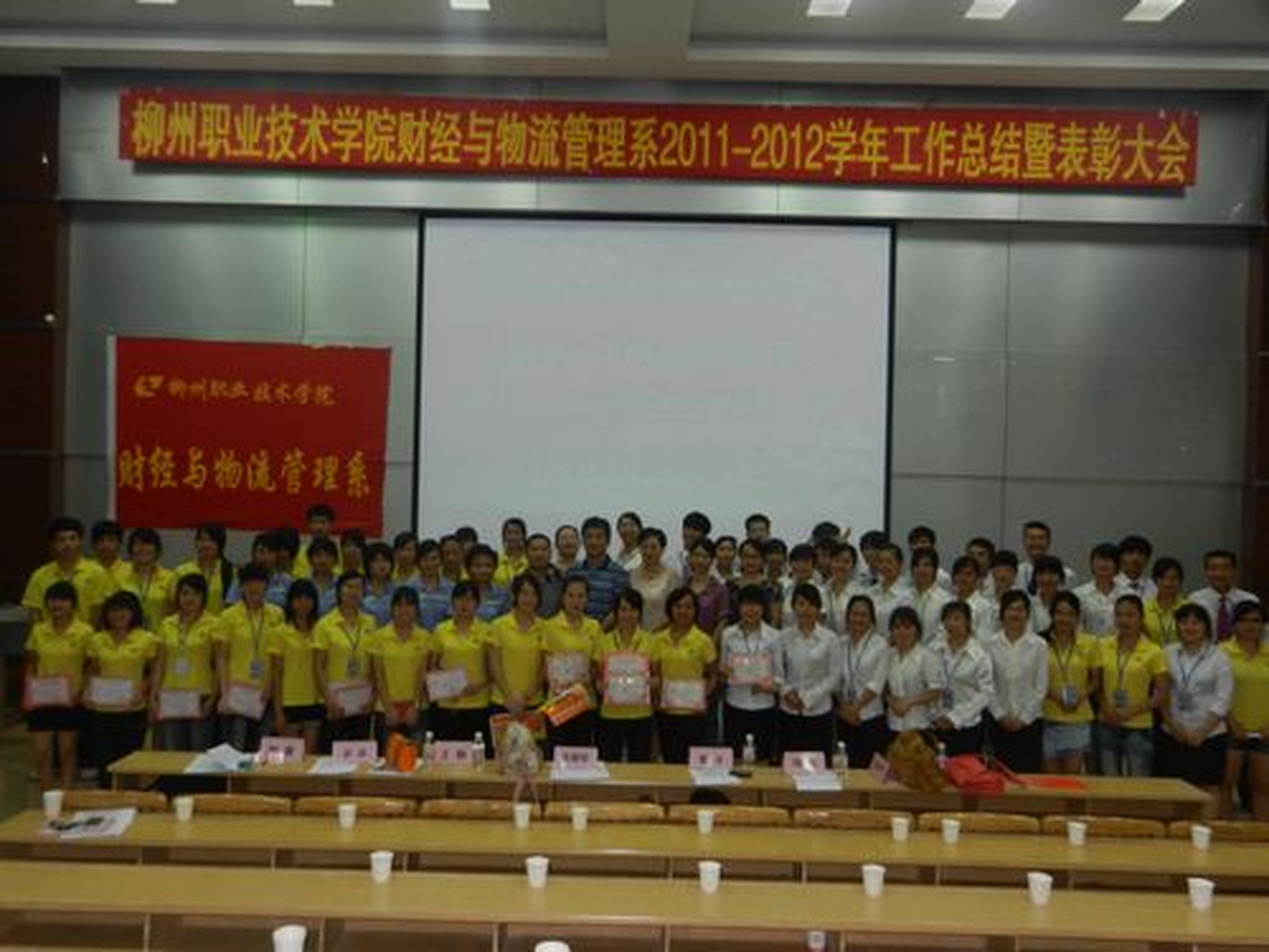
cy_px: 476
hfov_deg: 61.7
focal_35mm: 29
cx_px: 634
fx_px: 1063
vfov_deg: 48.2
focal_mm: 5.1
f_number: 3.6
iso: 220
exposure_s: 1/30
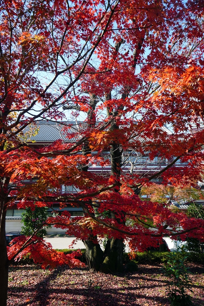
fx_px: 230
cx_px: 102
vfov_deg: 67.4
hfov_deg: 47.9
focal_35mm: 27
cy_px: 153
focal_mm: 18
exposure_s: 1/80
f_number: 6.3
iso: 100
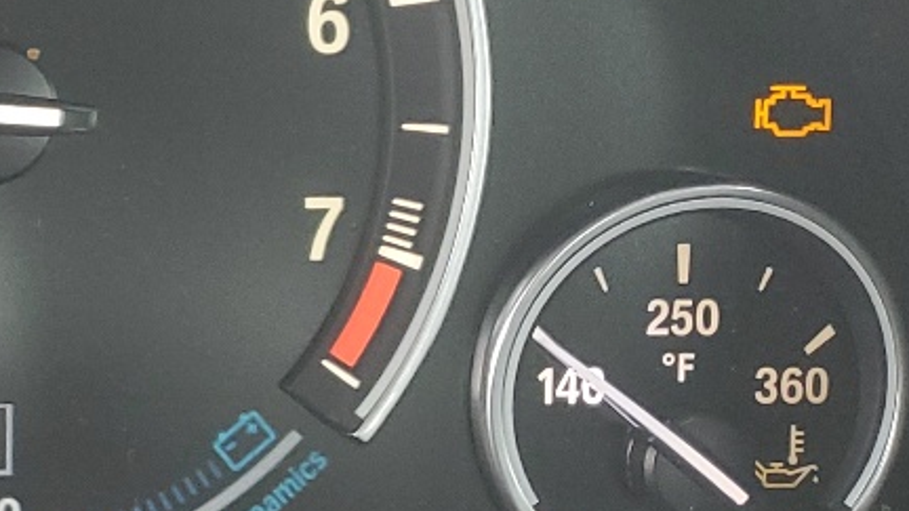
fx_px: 2531
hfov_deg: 16.7
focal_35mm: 105
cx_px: -760
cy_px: 53
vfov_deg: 11.5
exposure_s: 1/60.2
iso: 68
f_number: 1.5
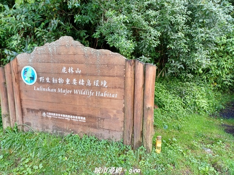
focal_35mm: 25
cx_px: 117
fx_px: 169
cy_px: 88
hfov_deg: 69.4
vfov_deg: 54.9
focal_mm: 4.6
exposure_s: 1/59
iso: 100
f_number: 1.8
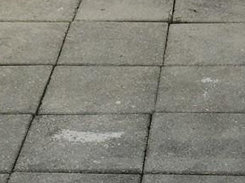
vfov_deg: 9.2
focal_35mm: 158
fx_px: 1117
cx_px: 217
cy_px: -85
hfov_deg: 12.4
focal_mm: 4.15
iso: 25
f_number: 2.2
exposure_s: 1/1603
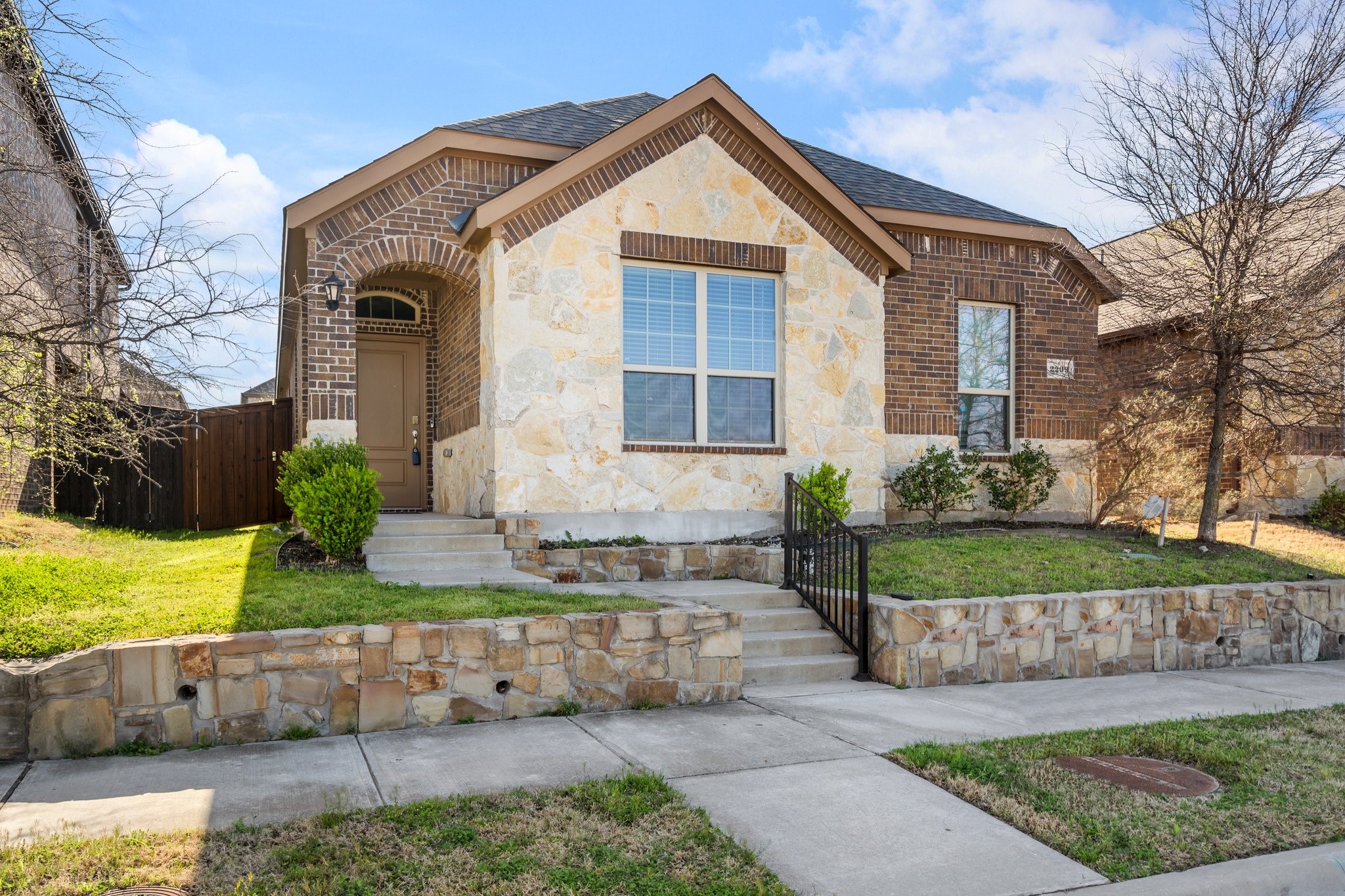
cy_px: 448
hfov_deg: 71.5
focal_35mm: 25
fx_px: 934
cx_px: 672
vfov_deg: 51.3
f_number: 8
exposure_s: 1/400
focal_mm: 25
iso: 160
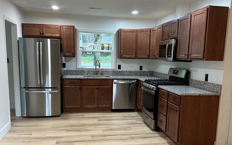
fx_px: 215
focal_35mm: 34
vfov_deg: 37.1
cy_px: 90
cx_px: 116
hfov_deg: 56.7
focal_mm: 6.86
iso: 160
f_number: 1.78
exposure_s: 1/60
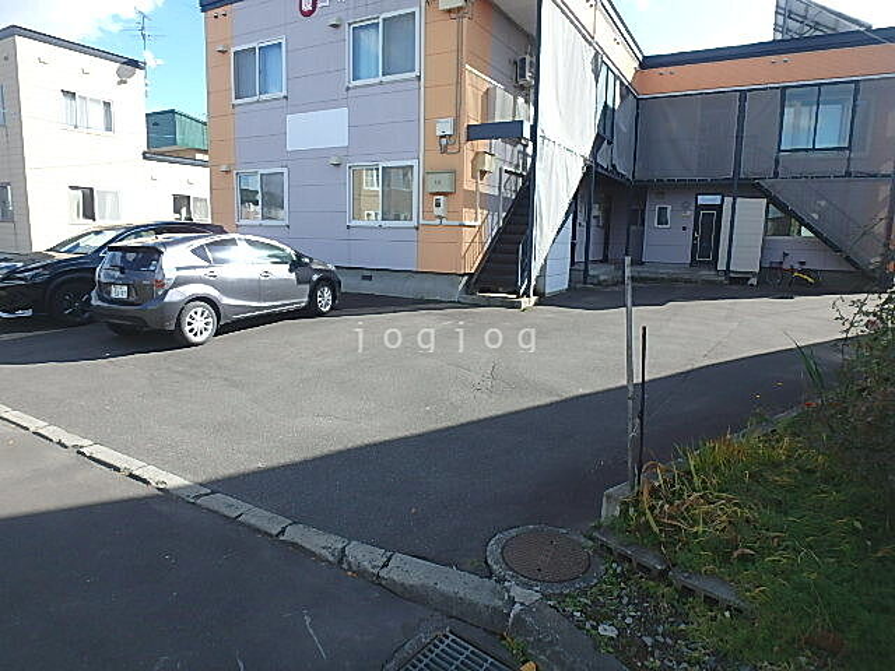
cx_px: 448
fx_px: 543
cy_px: 336
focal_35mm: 21
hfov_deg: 79.0
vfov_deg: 63.4
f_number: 3.5
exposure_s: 1/400
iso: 125
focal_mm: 3.7
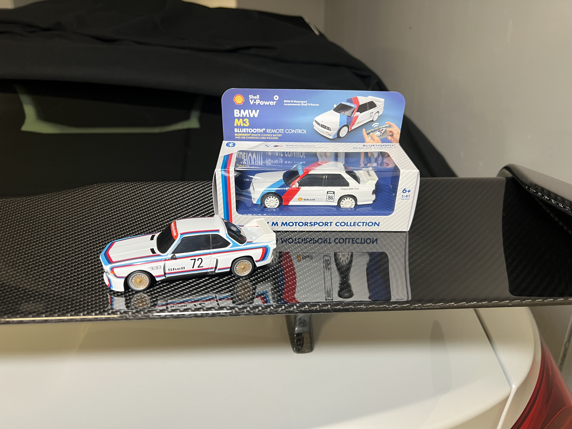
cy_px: 214
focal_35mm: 26
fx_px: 430
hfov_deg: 67.3
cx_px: 286
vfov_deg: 53.1
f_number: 1.5
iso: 80
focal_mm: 5.7
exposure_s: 1/50
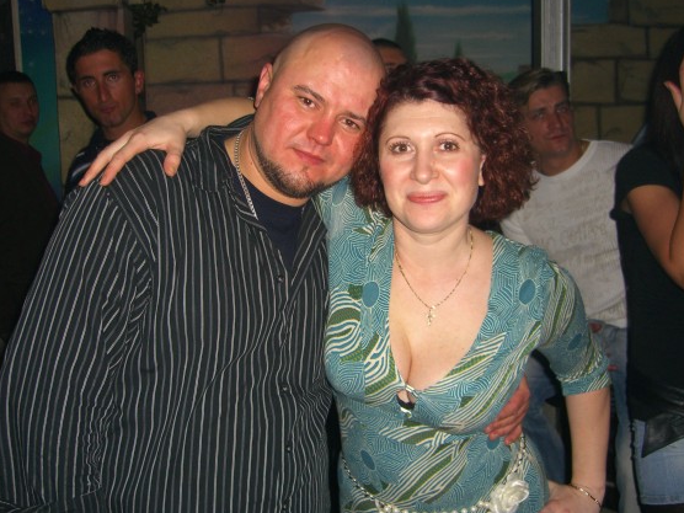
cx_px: 327
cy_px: 241
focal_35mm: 41
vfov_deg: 35.1
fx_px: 810
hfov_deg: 45.8
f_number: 2.8
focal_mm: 7.9
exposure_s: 1/60
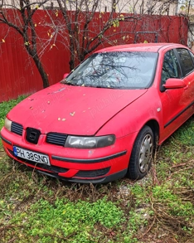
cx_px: 86
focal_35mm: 36
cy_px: 109
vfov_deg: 50.2
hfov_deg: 41.1
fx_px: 259
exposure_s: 1/110
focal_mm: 6.12
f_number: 1.9
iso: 50
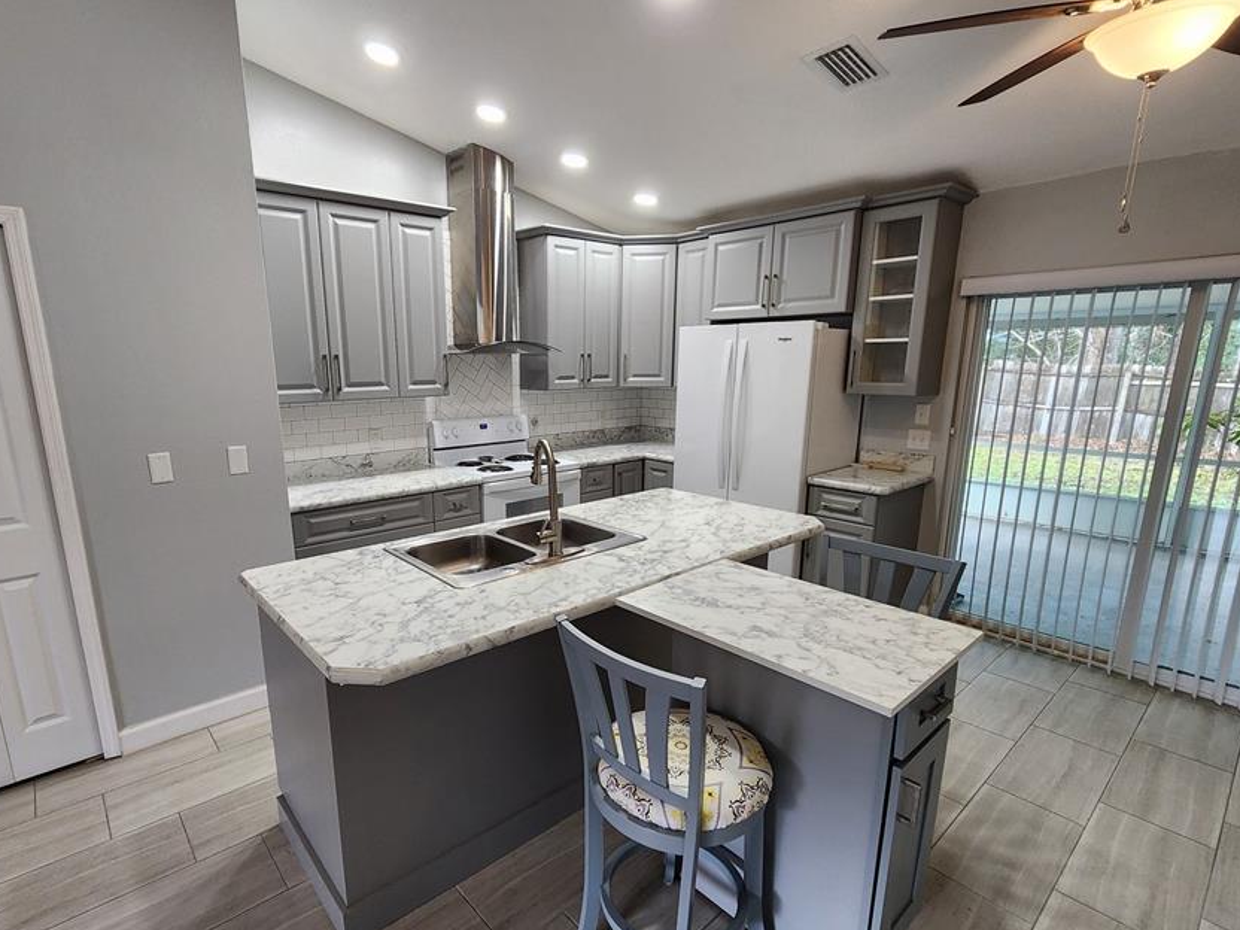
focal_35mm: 16
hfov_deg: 94.1
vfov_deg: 78.0
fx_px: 573
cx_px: 553
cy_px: 501
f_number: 2.2
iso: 200
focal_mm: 2.2
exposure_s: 1/60
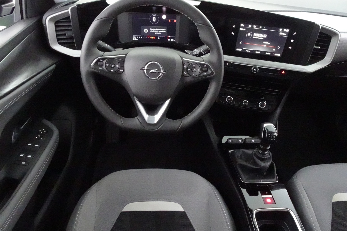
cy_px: 112
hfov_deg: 71.5
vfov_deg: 51.3
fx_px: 241
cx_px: 174
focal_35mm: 25
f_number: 3.5
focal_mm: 4.25
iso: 3200
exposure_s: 1/15
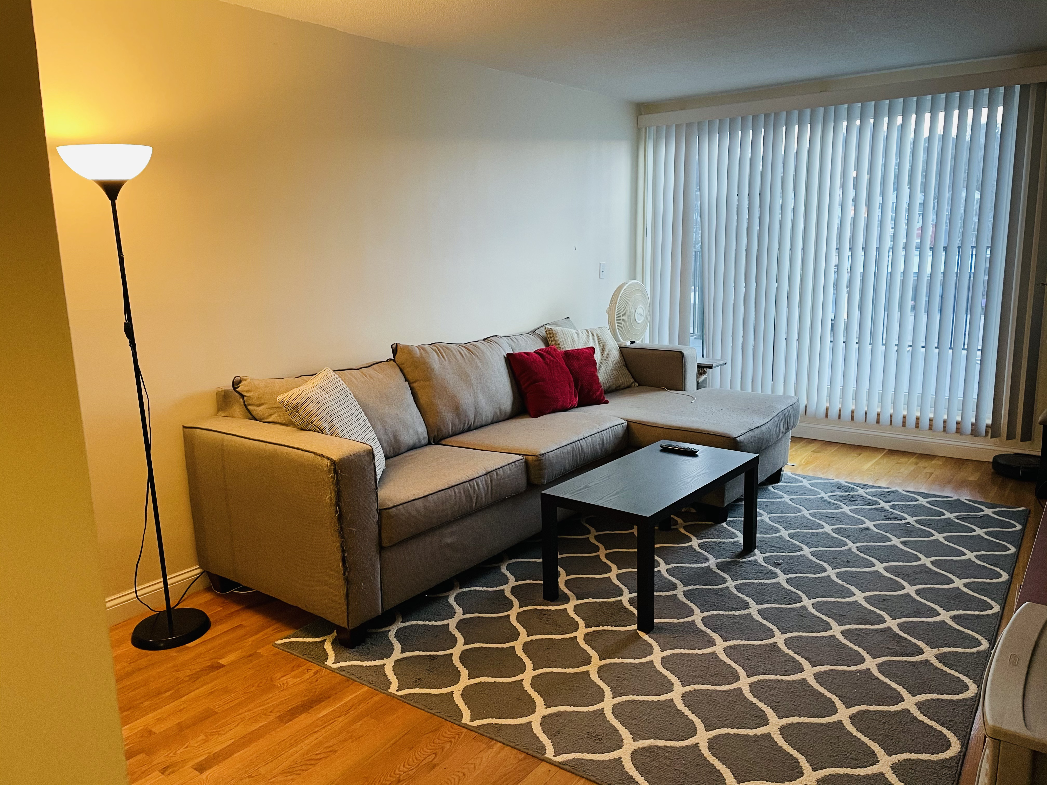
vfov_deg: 53.1
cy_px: 392
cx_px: 524
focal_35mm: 26
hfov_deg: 67.3
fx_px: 786
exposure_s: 1/60
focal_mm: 4.2
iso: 320
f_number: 1.6
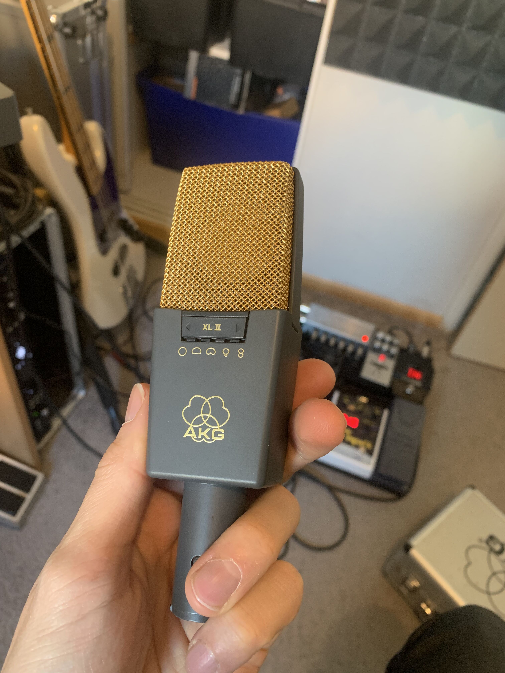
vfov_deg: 67.3
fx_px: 506
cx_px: 252
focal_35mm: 26
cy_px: 336
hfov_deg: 53.1
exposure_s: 1/60
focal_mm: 4.25
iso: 320
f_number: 1.8
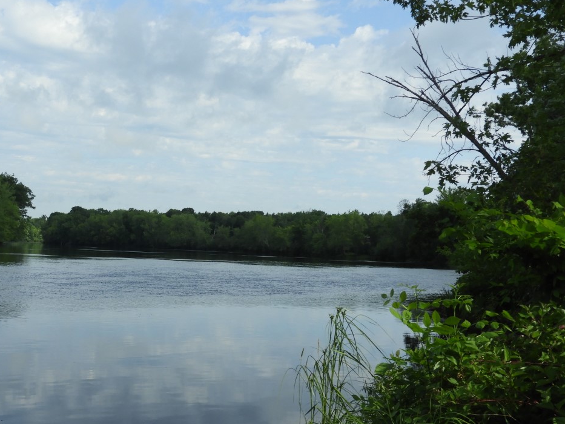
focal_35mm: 54
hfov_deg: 35.2
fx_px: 881
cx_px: 186
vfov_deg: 27.0
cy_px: 219
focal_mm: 6.3
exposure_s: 1/1000
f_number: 3.8
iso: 100
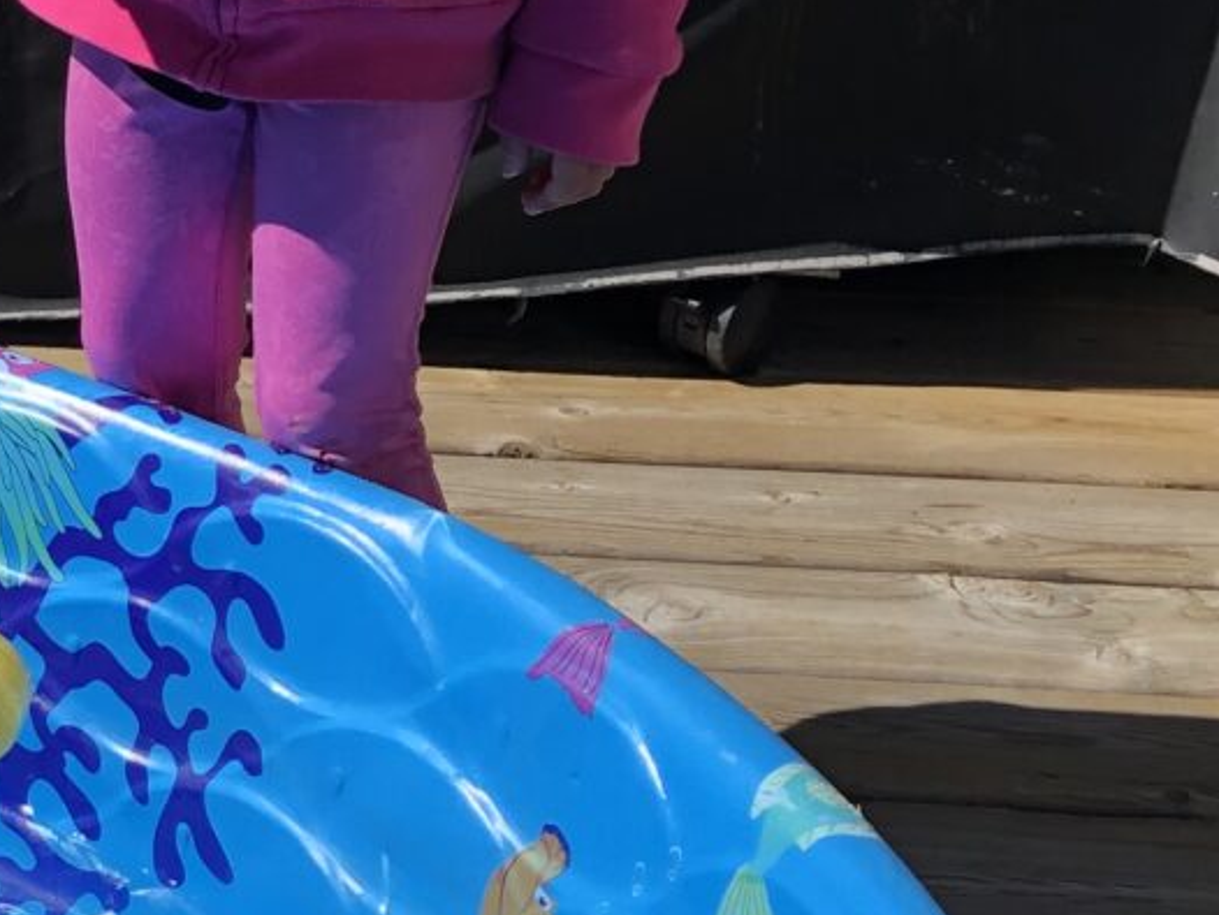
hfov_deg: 16.2
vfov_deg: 13.6
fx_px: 3840
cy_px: 322
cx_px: -702
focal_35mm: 109
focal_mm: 3.99
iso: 20
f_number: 1.8
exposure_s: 1/1675
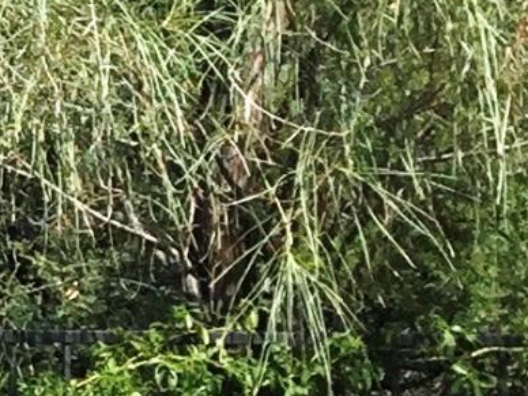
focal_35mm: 224
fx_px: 3417
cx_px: -1204
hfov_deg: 7.5
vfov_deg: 6.6
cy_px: -135
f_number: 2.2
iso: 32
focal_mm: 4.15
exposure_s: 1/1980
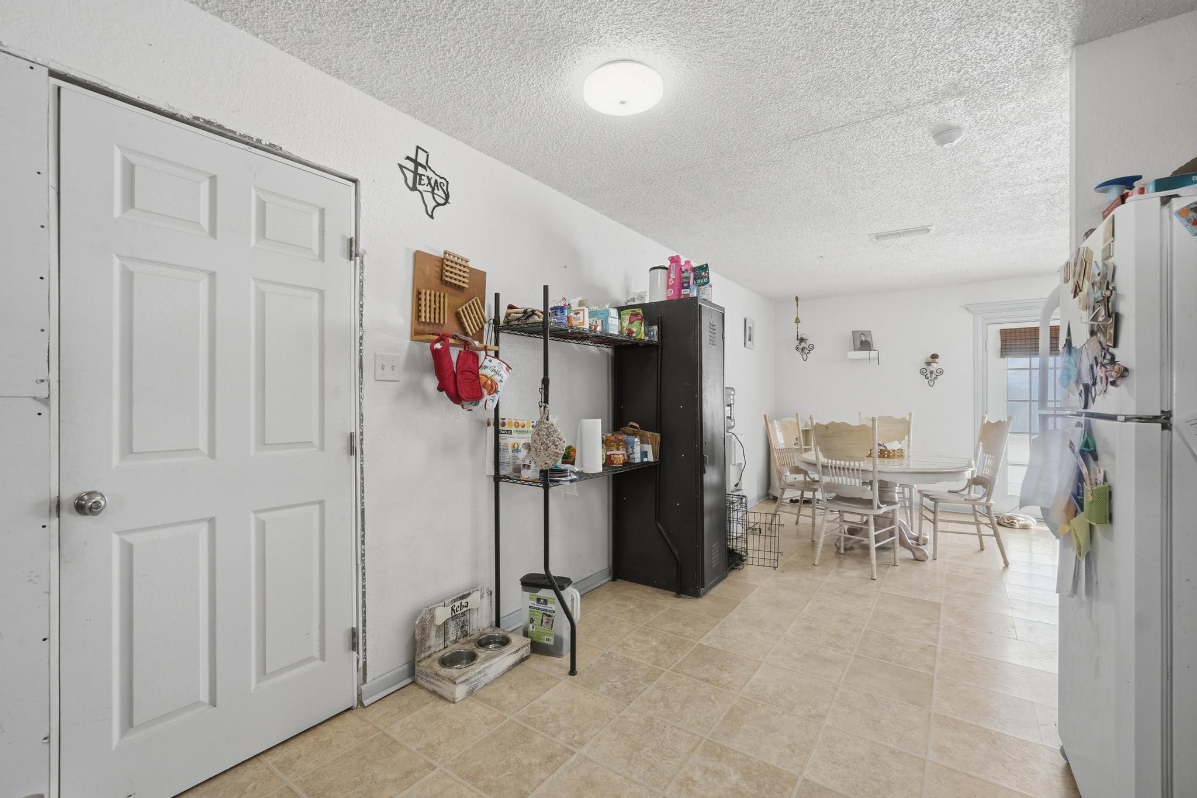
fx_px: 499
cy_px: 399
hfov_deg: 100.4
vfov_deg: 77.3
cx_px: 598
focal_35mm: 15
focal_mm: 10
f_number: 8
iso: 640
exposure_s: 1/320
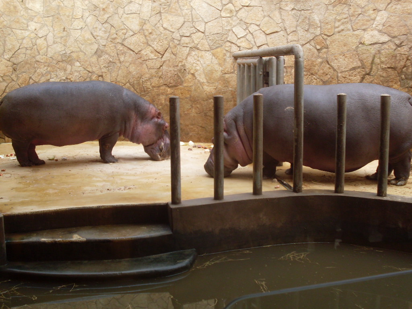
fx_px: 583
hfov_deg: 38.9
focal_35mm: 49
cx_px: 206
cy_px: 154
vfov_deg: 29.7
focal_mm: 8.1
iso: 100
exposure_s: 1/90
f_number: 3.1
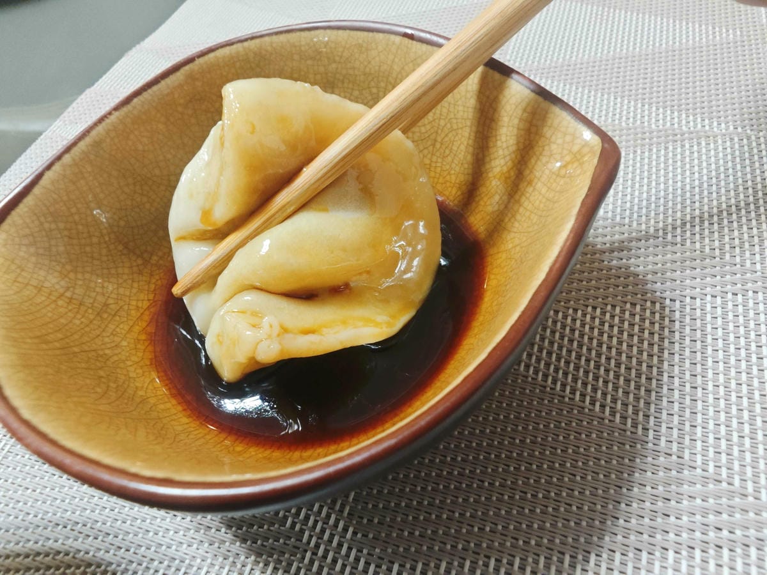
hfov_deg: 73.9
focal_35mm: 23
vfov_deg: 58.9
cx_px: 384
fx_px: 510
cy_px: 288
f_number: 1.8
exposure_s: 1/30
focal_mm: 2.03
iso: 200
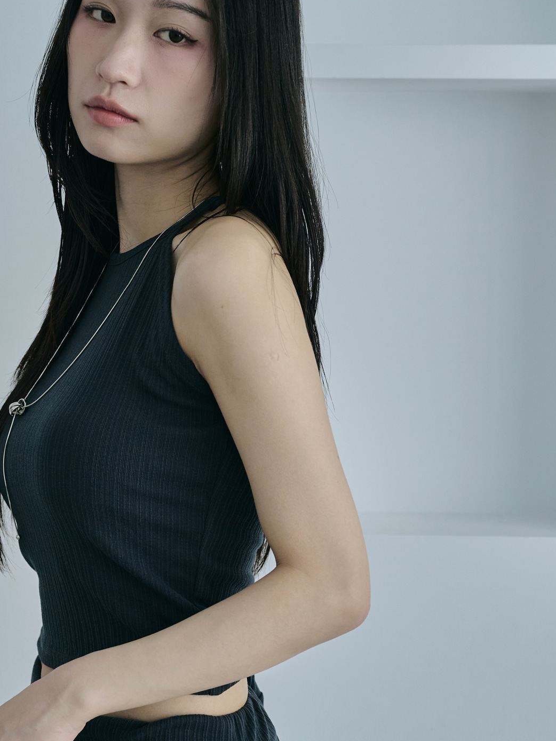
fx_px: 1777
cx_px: 169
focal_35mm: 83
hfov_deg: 17.7
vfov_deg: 23.5
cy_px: 463
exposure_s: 1/125
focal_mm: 50
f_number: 4.5
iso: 1250
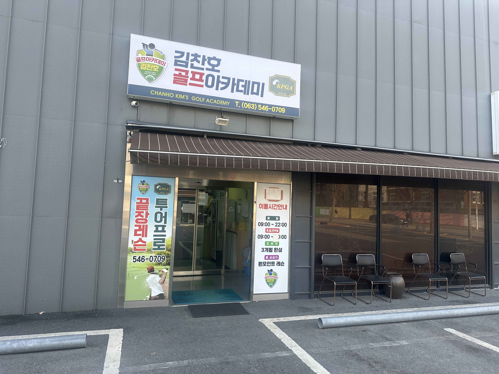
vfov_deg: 56.8
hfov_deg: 71.6
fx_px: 346
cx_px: 250
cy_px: 187
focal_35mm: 24
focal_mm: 6.86
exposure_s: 1/475
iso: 80
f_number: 1.78
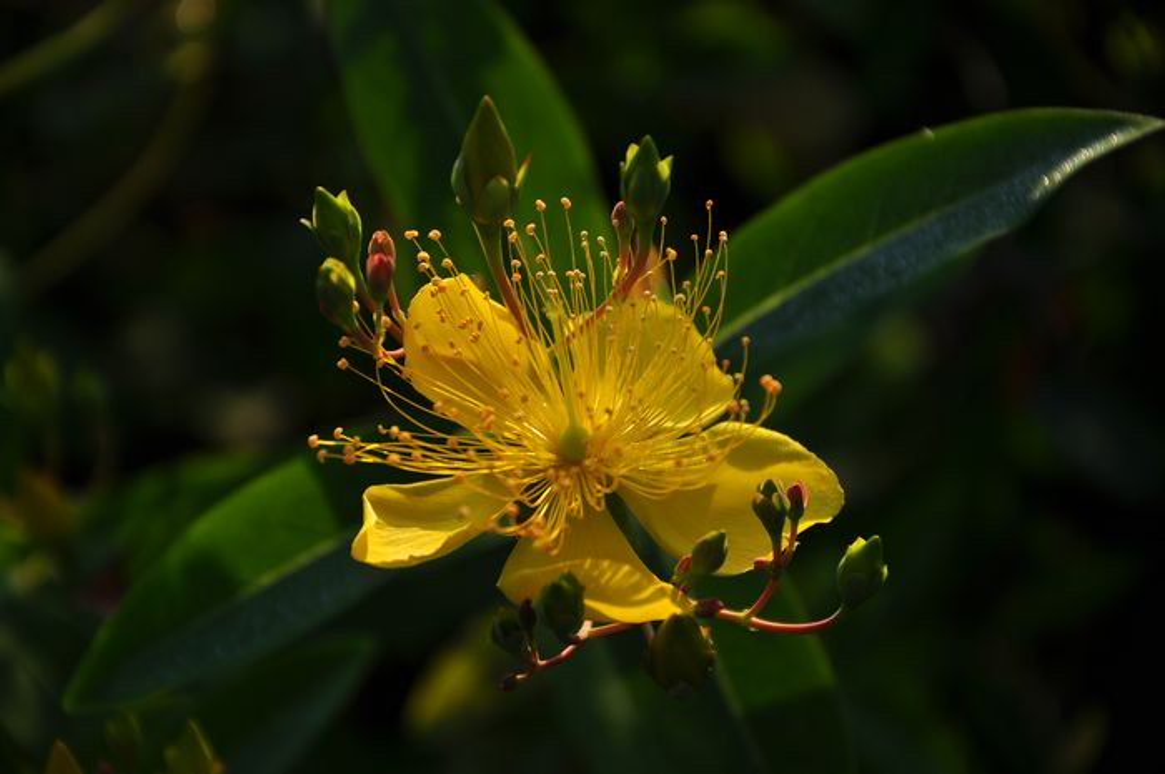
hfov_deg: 13.1
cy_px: 387
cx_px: 582
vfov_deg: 8.7
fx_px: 5091
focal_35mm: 158
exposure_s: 1/640
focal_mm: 105
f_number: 5.6
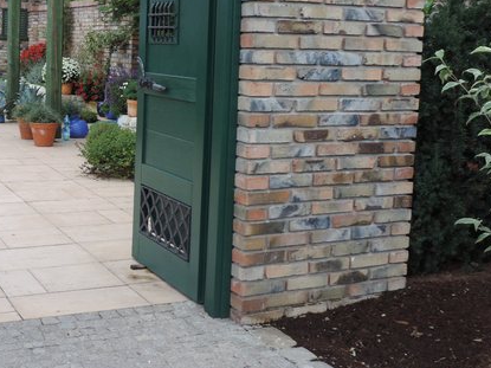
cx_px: 137
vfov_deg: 26.9
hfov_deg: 35.0
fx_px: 766
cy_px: 121
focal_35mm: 54
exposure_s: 1/50
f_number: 3.3
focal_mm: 6.2
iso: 140
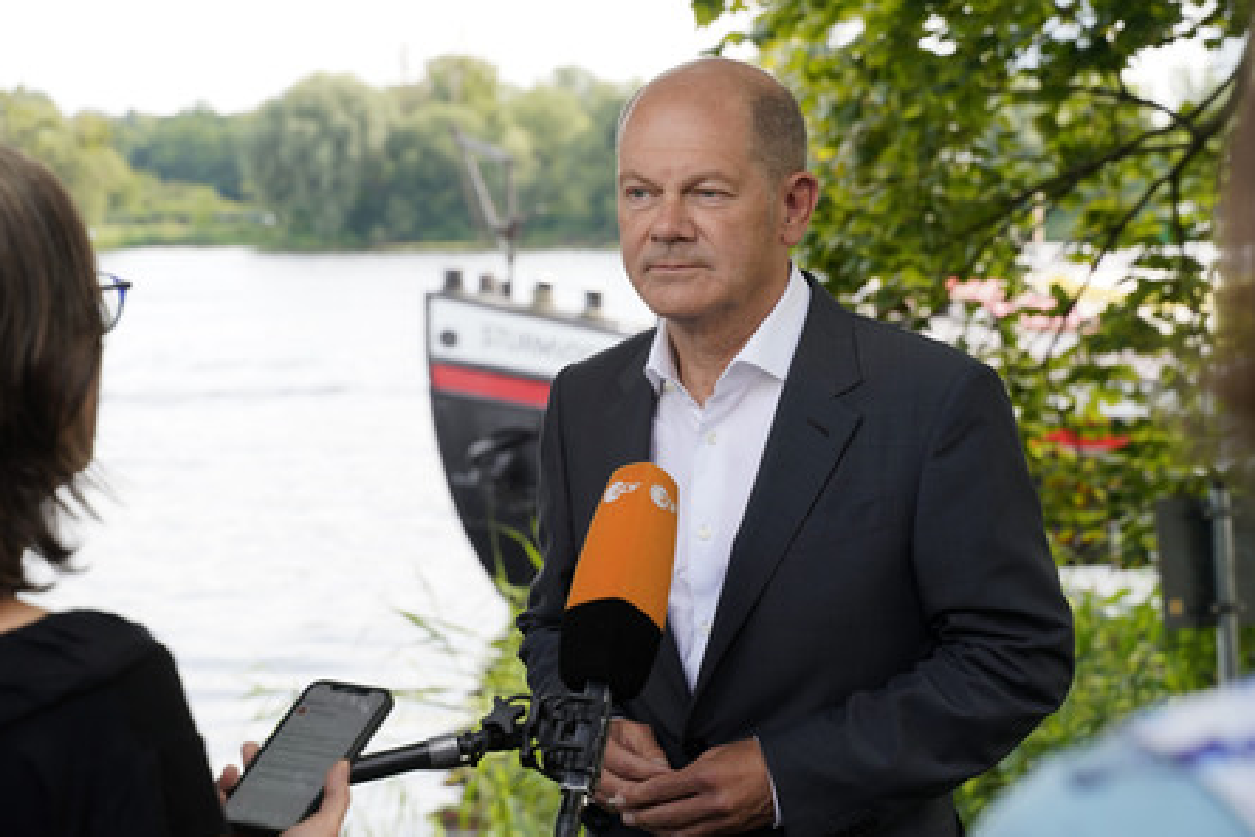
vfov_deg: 18.0
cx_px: 630
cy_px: 420
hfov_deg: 26.6
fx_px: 2650
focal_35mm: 76
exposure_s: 1/200
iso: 250
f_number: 6.3
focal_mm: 75
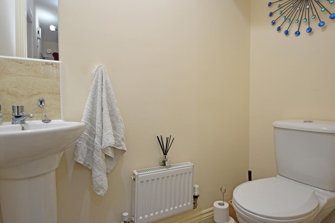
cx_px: 168
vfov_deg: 63.2
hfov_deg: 85.4
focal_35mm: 20
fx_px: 181
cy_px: 112
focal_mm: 13
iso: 800
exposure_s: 1/125
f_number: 4
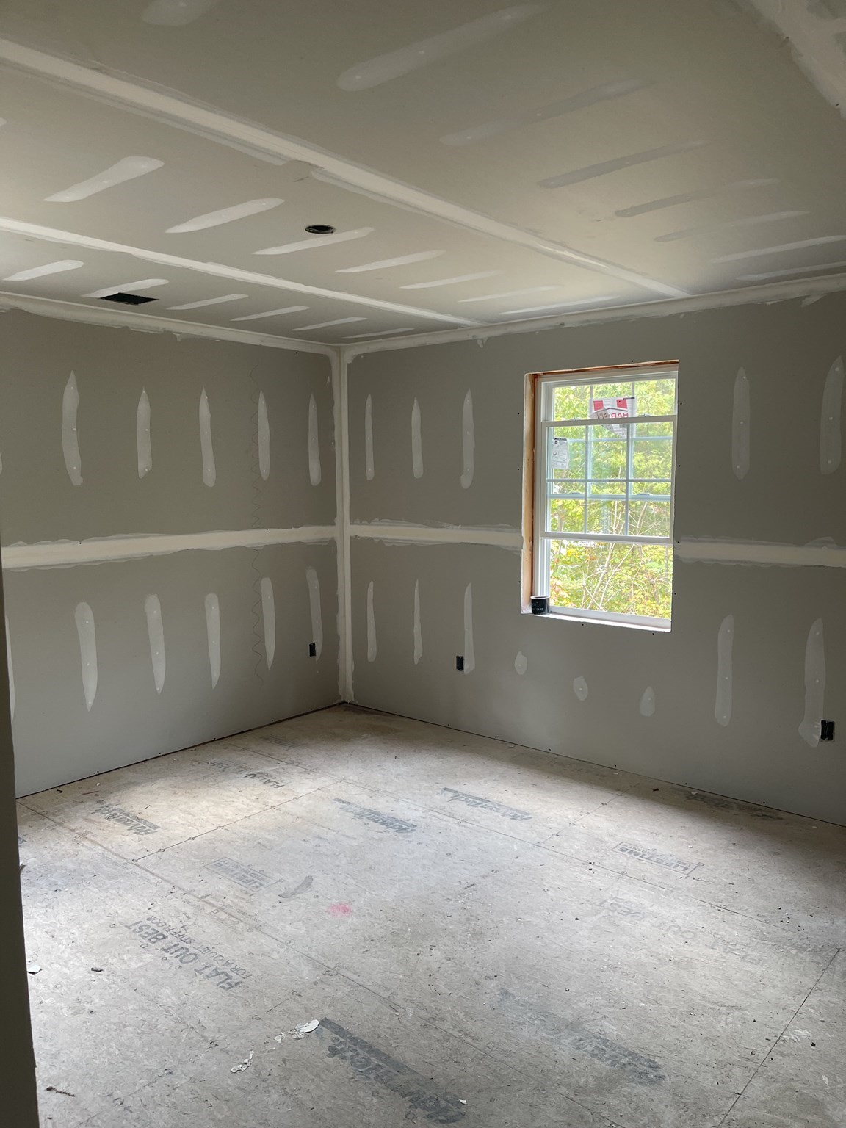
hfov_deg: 54.9
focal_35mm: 25
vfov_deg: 69.4
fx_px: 815
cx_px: 423
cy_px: 564
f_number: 1.6
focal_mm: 5.1
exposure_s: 1/121
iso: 100
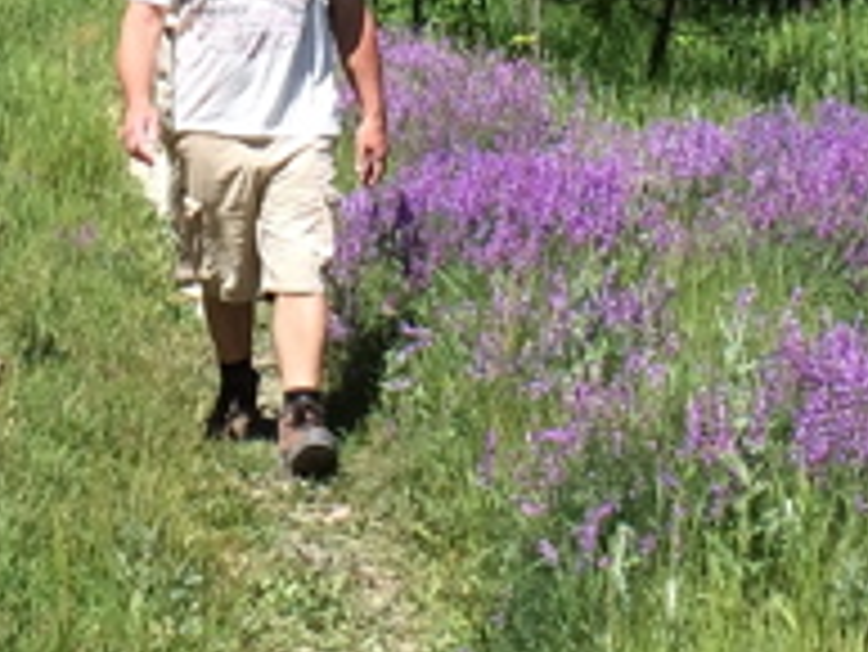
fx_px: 3989
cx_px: 207
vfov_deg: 9.1
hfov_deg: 12.4
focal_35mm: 159
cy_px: -337
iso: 40
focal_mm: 4.12
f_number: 2.2
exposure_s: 1/1466
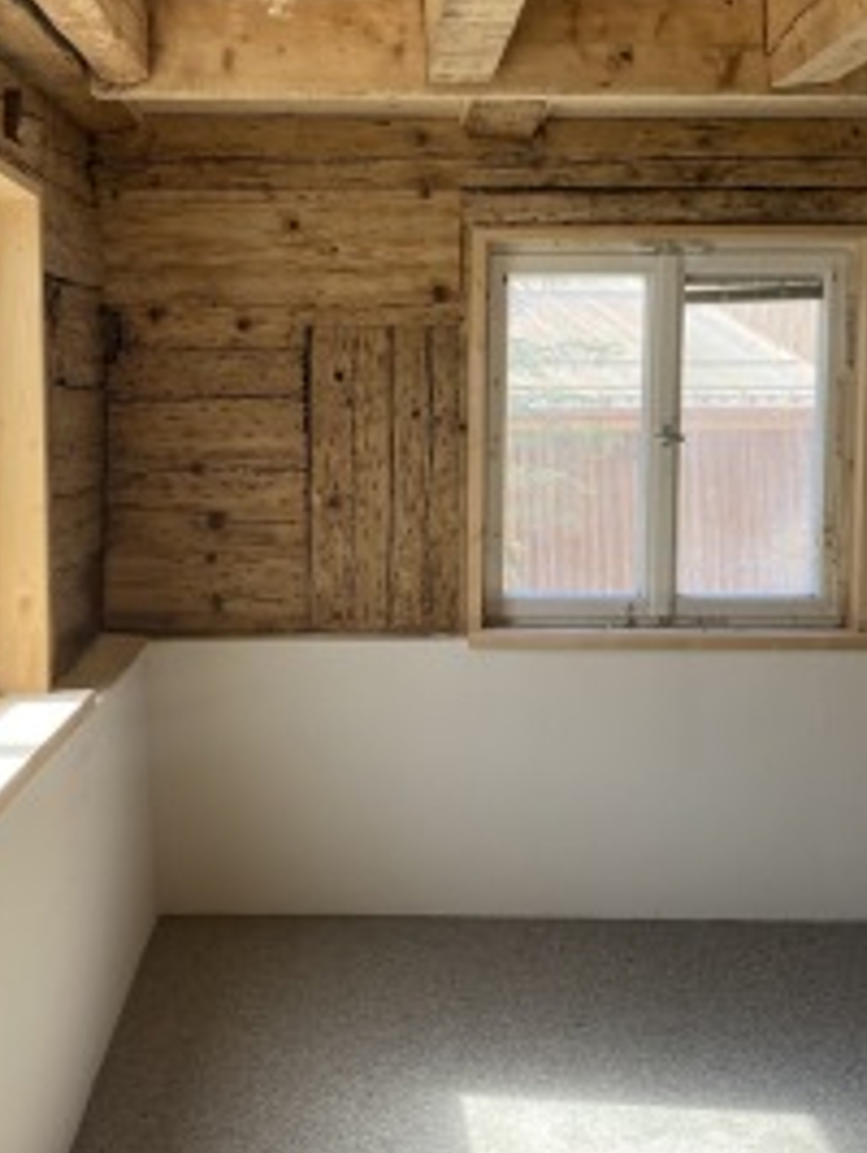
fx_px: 1467
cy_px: 533
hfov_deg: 32.8
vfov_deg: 42.9
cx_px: 325
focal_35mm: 44
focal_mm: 4.2
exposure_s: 1/137
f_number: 1.8
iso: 32
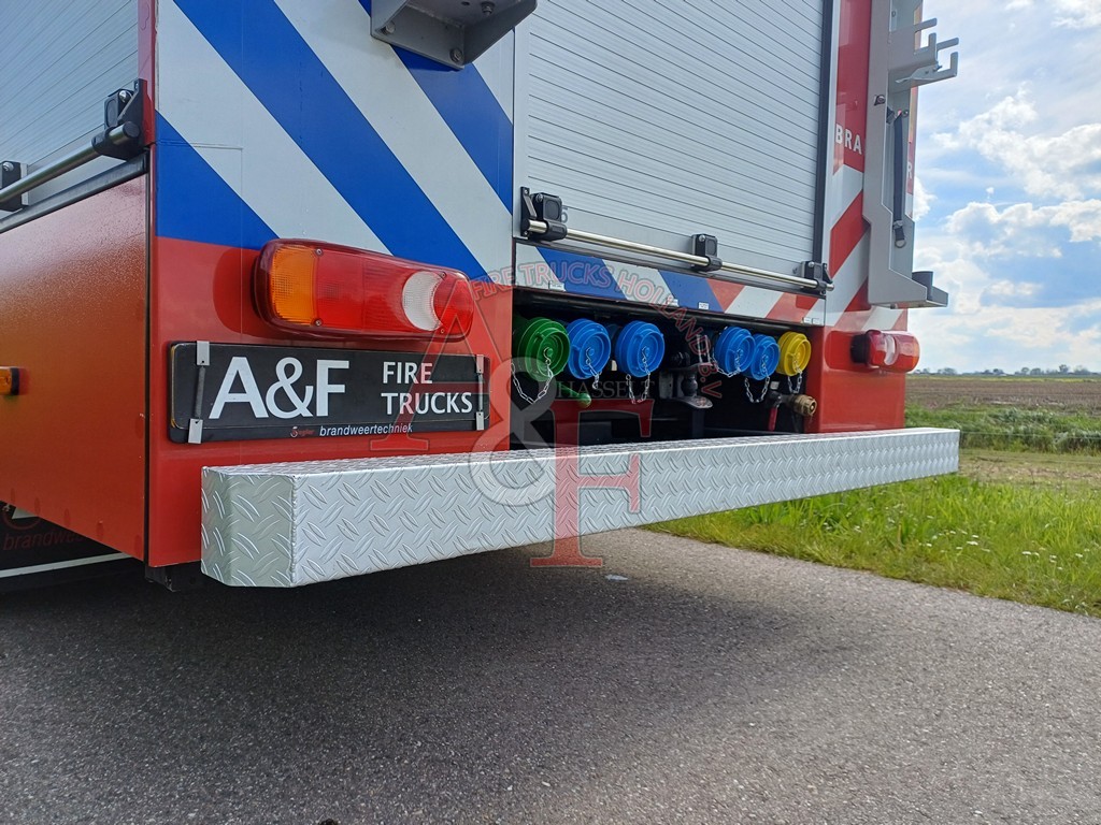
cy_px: 412
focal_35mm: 25
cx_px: 550
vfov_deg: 54.9
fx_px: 795
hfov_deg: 69.4
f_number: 1.8
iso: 50
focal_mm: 4.65
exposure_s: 1/898
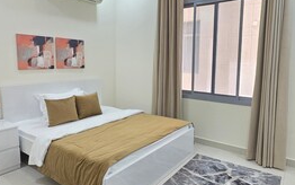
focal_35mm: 24
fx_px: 193
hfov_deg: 74.2
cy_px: 89
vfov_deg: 51.1
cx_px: 172
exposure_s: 1/100
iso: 100
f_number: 1.9
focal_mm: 2.2
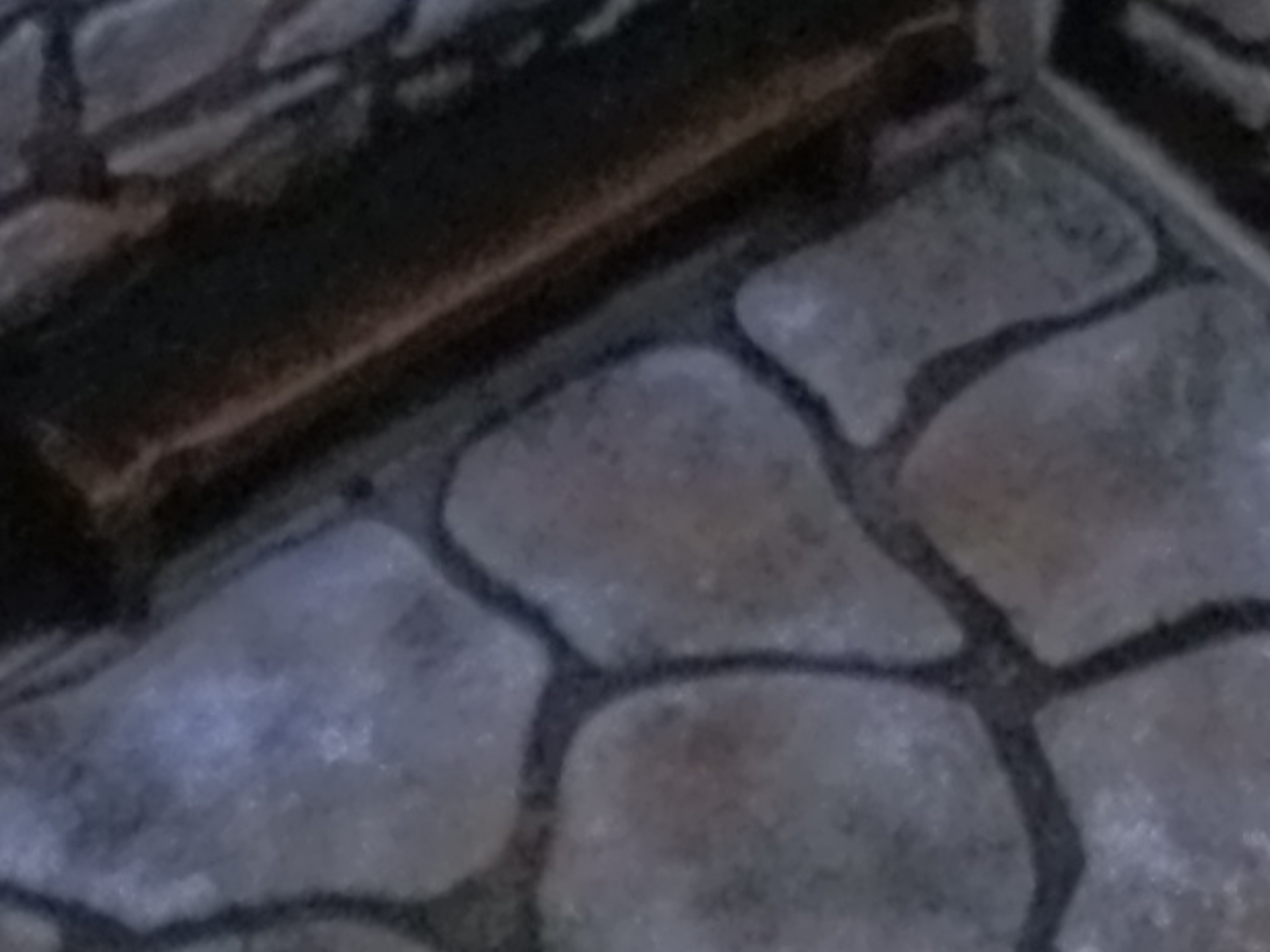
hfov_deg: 10.0
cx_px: 1352
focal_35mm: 195
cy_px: -903
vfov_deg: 7.3
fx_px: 7154
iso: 400
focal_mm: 5
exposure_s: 1/100
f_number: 3.1
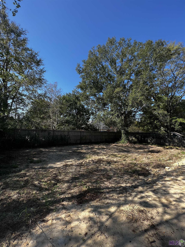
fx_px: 93
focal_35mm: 13
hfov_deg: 89.9
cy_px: 124
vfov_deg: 106.2
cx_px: 92
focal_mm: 1.57
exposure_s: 1/431
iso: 32
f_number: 1.8
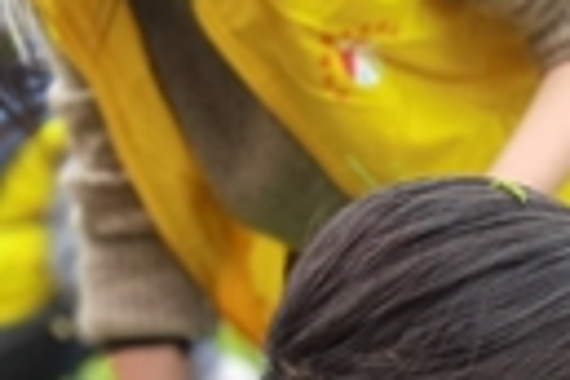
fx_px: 2454
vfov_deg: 8.4
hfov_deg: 13.2
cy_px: 791
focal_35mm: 155
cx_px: 411
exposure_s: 1/459
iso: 50
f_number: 4
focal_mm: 6.71
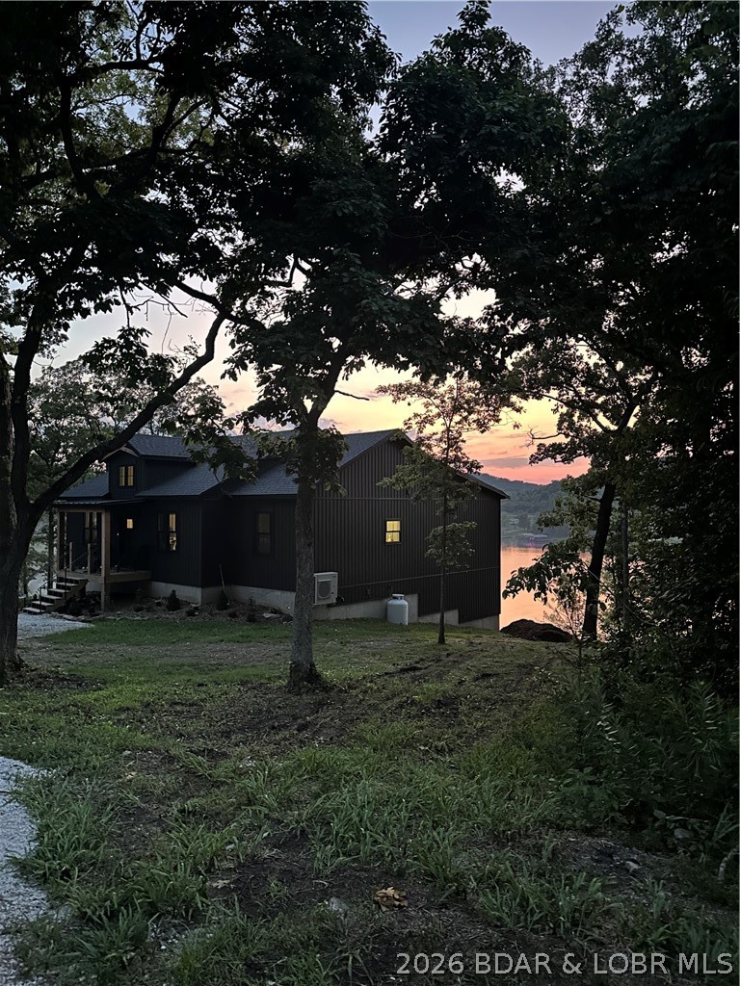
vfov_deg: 71.6
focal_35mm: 24
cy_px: 493
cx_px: 370
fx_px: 684
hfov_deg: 56.8
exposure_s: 1/16
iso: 1000
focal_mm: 6.86
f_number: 1.78
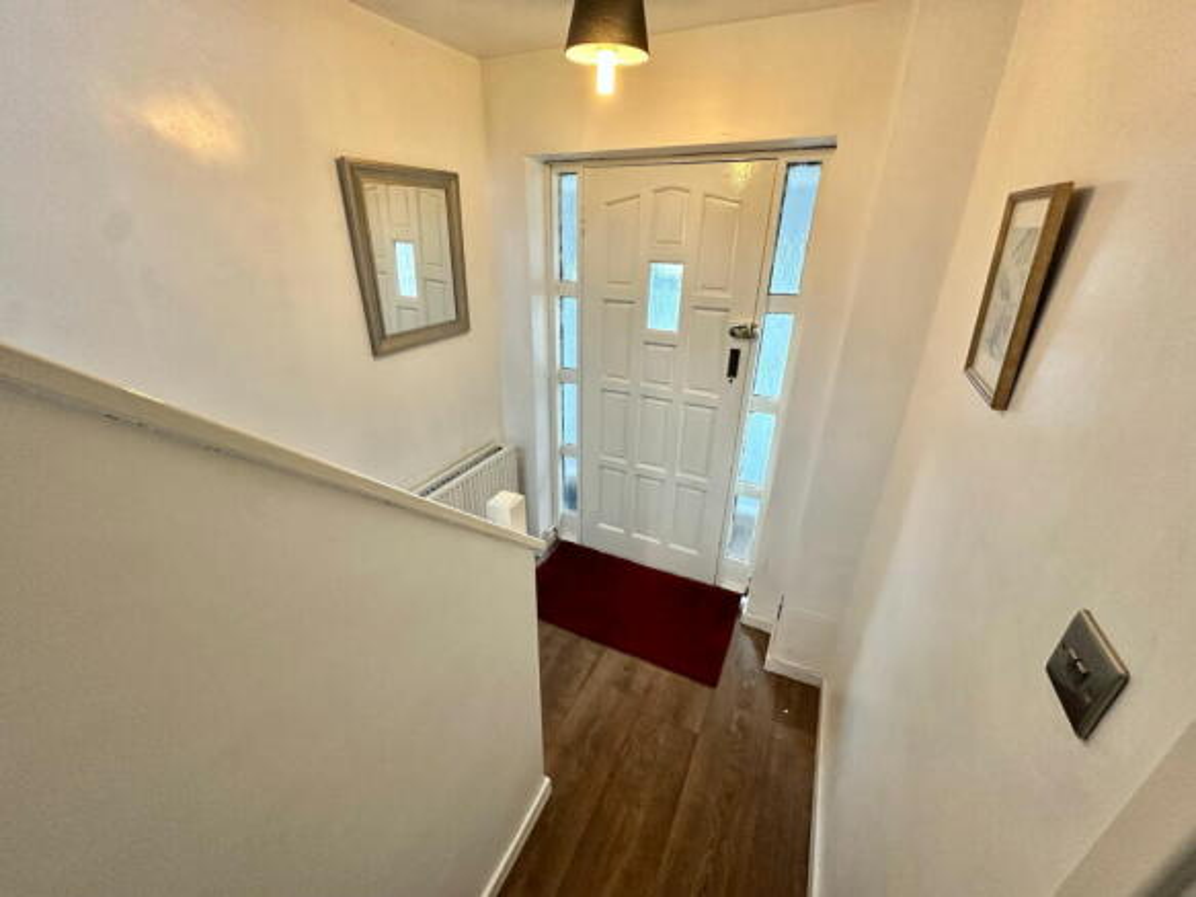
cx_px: 598
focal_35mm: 14
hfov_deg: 102.1
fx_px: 484
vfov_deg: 85.7
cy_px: 448
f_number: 2.2
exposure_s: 1/100
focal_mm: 2.22
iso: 250
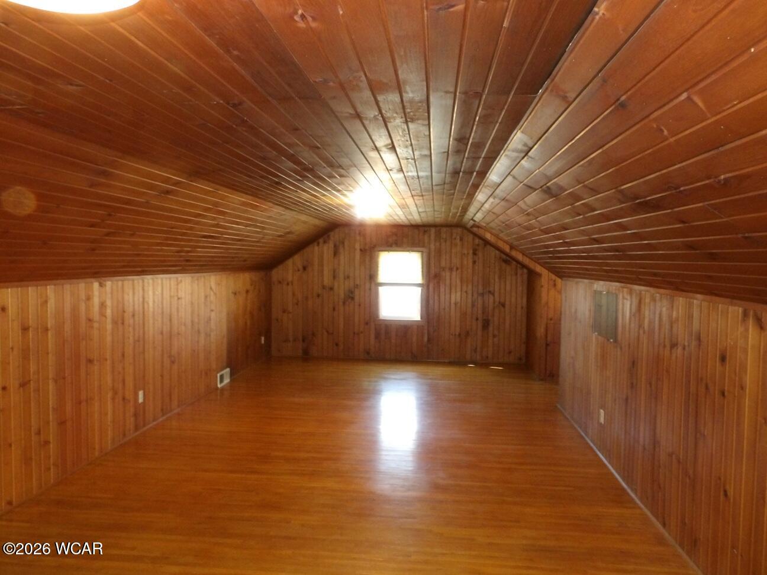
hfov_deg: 73.9
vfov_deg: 58.9
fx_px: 510
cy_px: 288
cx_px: 384
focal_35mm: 23
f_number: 4.1
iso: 530
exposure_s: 1/15
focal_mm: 4.2
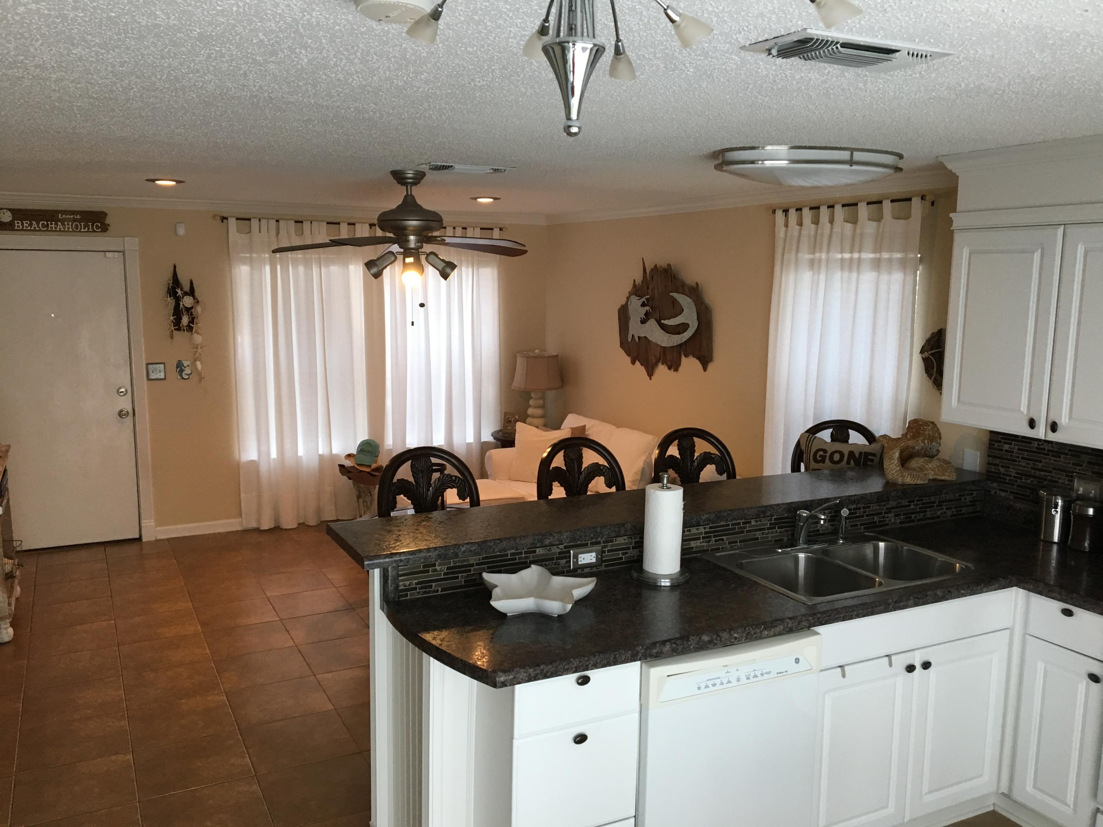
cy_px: 414
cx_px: 552
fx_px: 924
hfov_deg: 61.7
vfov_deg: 48.2
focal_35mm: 29
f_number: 2.2
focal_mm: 4.15
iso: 40
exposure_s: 1/30
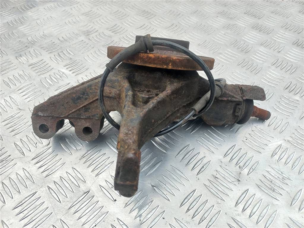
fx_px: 220
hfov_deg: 69.4
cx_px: 152
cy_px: 114
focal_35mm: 25
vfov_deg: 54.9
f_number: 1.8
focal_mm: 4.6
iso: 25
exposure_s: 1/108
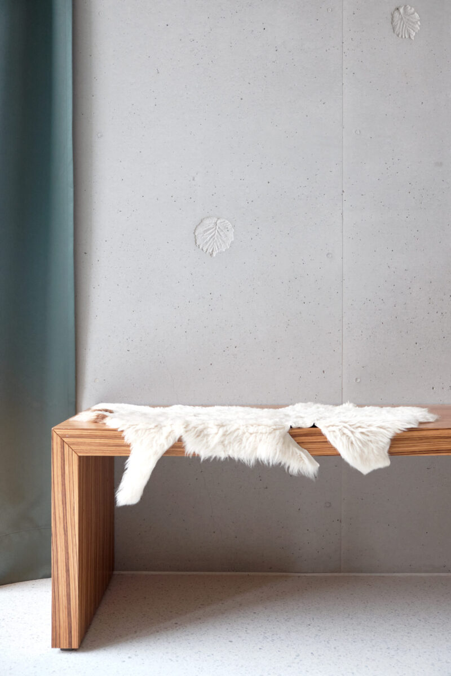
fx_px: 676
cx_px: 226
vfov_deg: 53.1
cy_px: 338
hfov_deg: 36.9
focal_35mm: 36
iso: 800
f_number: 4
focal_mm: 24.3
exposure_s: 1/125
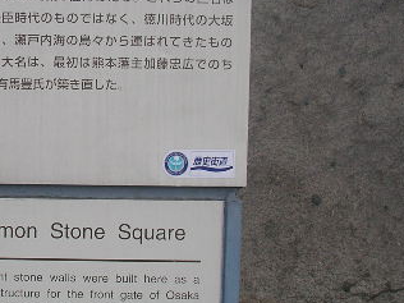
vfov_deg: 19.6
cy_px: 166
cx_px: 72
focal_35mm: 75
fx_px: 875
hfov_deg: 25.5
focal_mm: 5.7
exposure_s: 1/160
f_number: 2.8
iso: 50
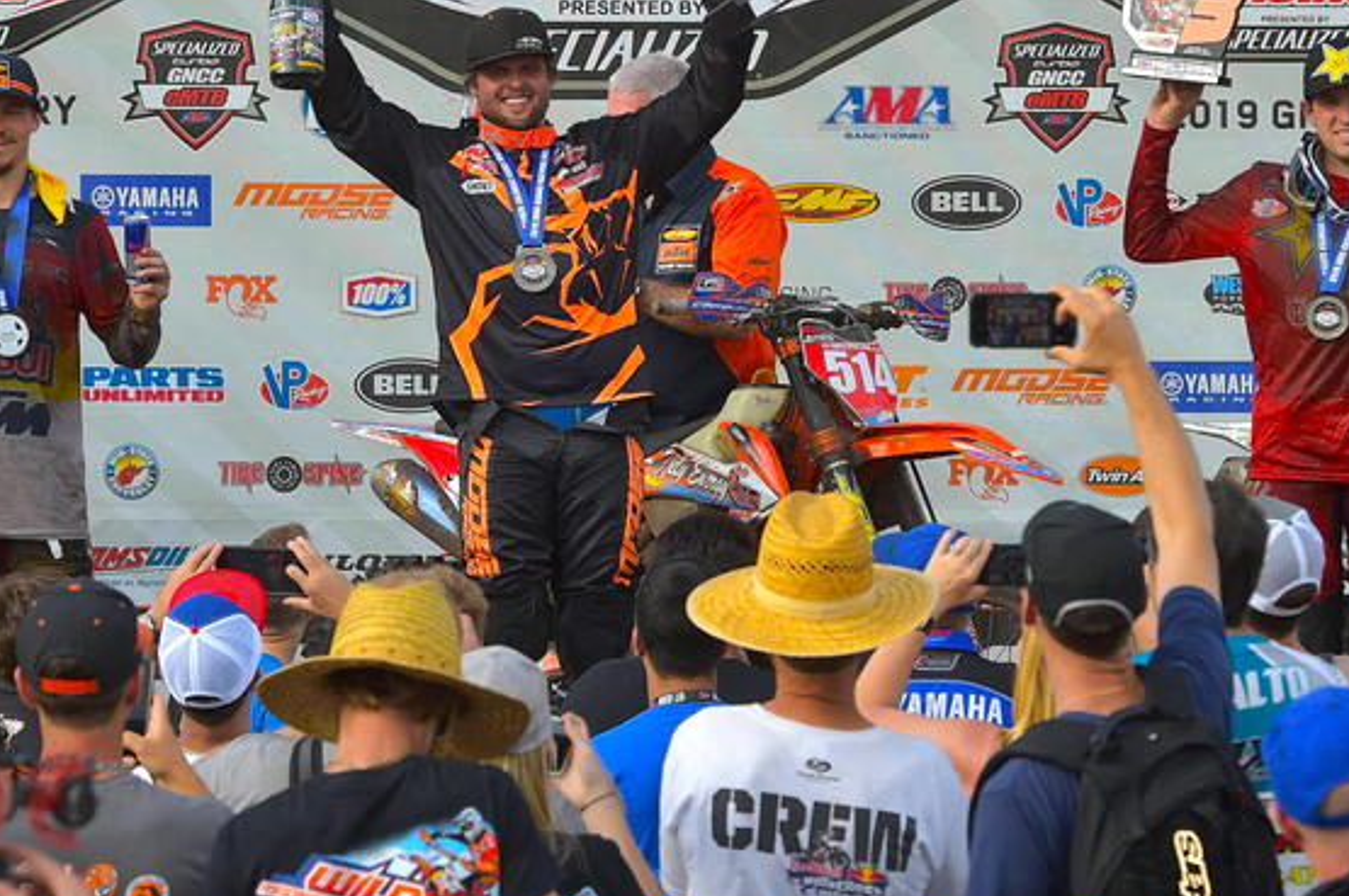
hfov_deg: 9.4
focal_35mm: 220
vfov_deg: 6.2
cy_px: 240
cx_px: 582
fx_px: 8236
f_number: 5.6
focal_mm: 125
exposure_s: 1/320
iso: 160
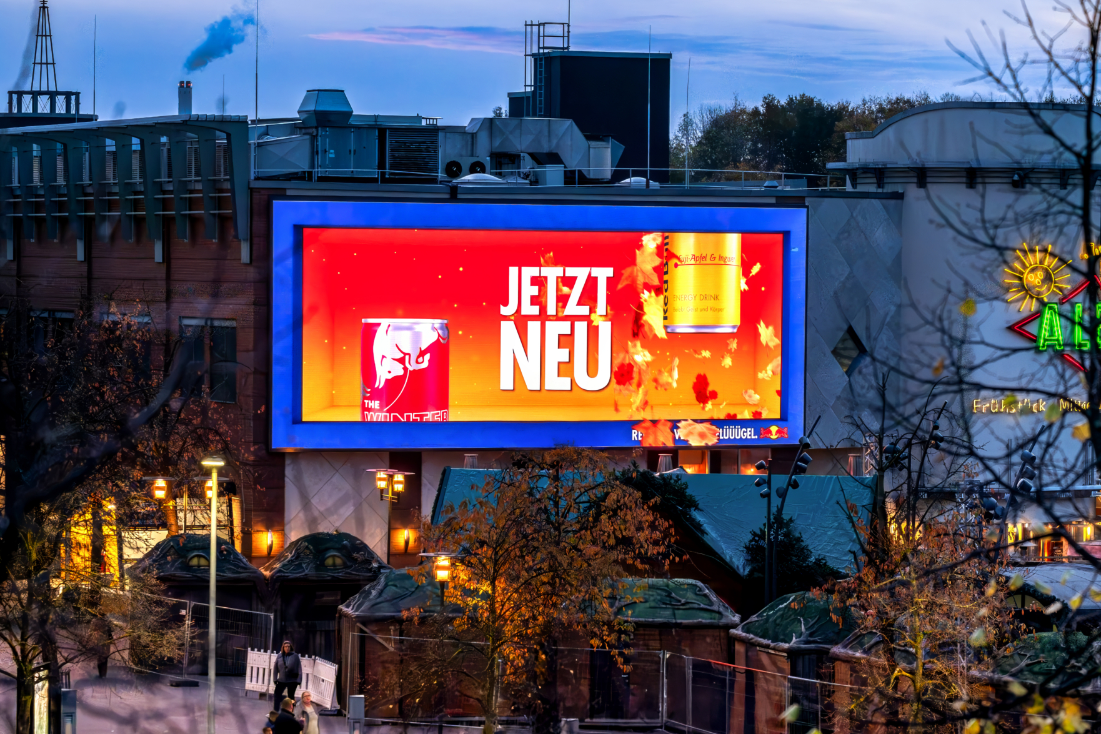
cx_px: 587
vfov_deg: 10.2
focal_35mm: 134
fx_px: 4098
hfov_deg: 15.3
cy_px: 390
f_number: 5.6
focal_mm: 81.9
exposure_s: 1/60
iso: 3200
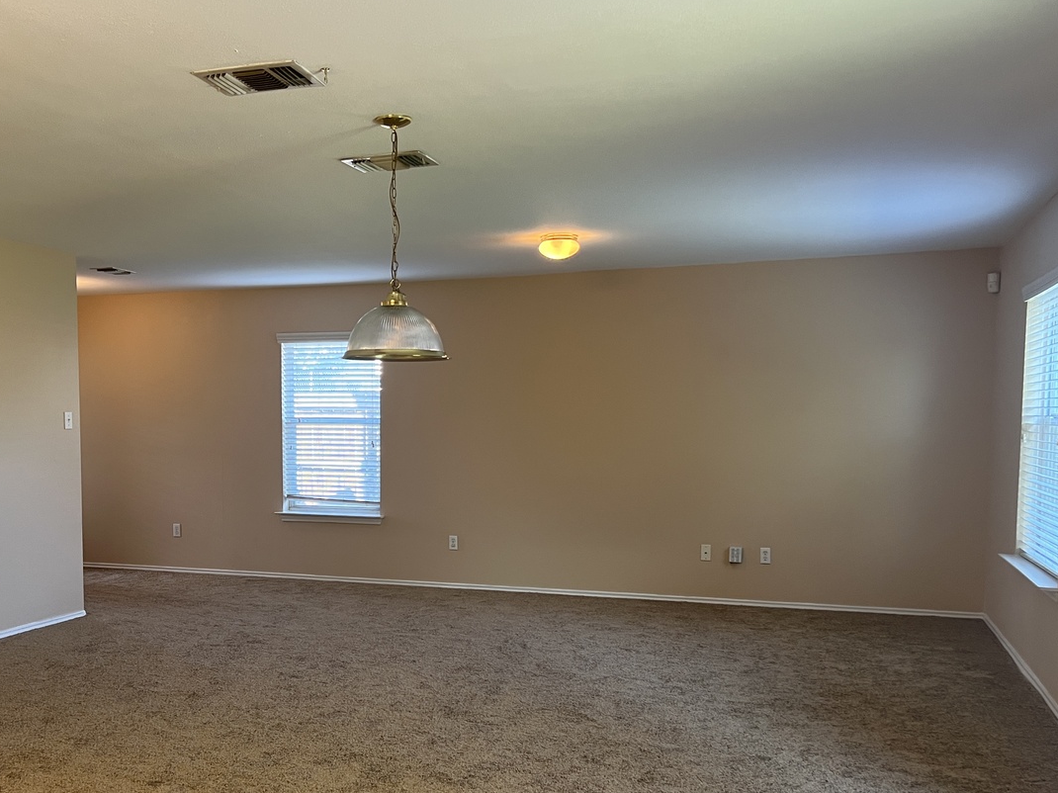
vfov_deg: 40.4
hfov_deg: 52.2
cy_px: 491
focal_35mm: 35
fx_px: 1069
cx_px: 412
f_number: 1.5
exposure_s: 1/60
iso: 100
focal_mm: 5.7
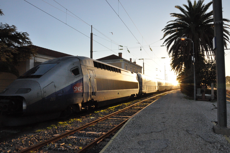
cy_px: 76
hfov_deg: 67.4
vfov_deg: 47.8
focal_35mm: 27
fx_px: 172
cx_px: 115
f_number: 14
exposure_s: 1/800
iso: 3200
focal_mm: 18
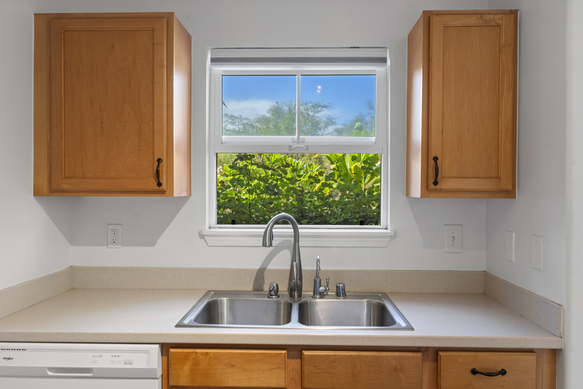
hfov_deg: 65.5
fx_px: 453
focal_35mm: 28
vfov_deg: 46.4
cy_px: 194
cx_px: 292
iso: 100
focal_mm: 28
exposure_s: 1/3
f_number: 8
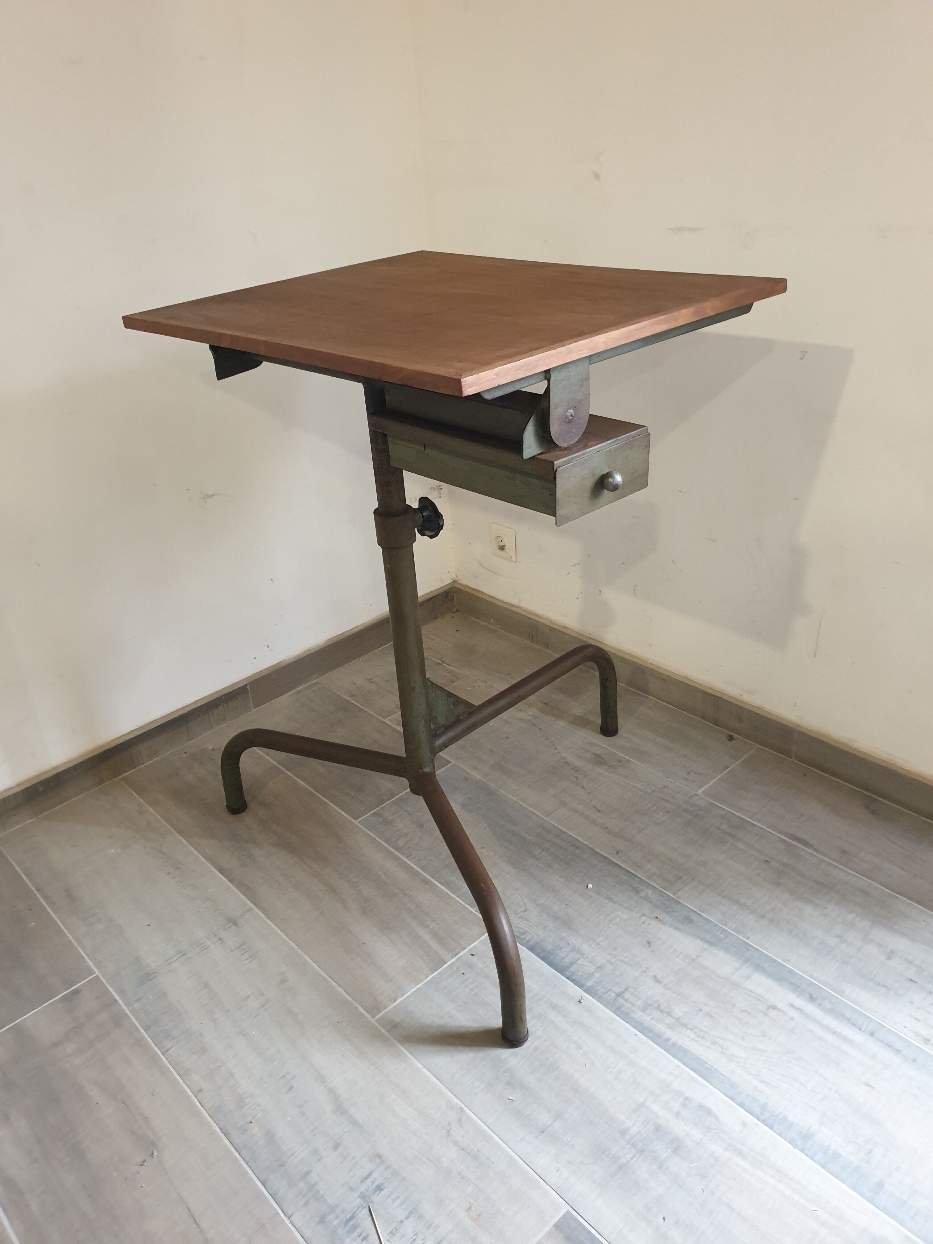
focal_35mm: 26
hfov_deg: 53.1
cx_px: 466
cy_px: 622
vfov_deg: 67.3
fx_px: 934
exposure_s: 1/50
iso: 400
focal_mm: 4.3
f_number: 1.5
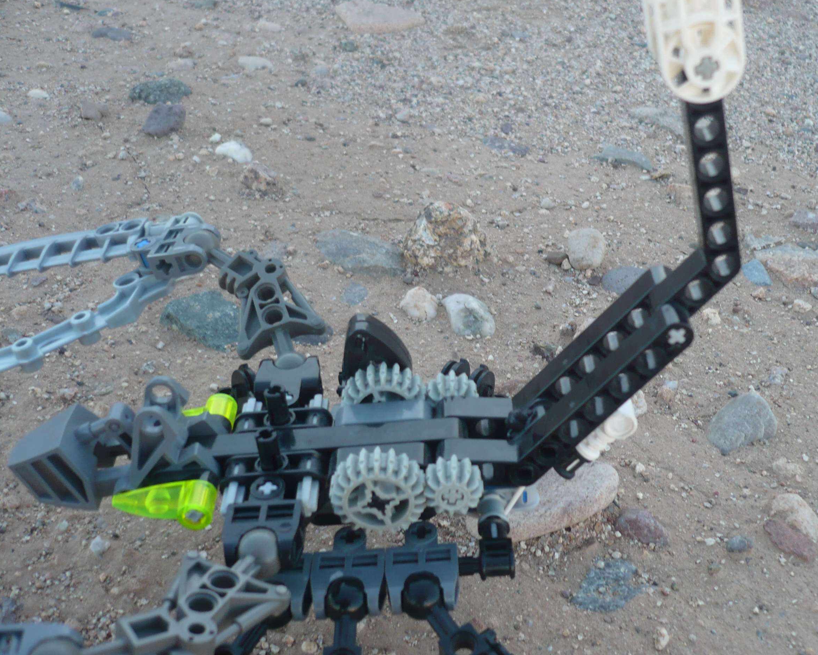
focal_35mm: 45
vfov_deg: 33.4
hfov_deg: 40.7
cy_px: 290
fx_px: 1090
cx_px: 537
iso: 100
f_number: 2.8
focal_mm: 5.8
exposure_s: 1/160
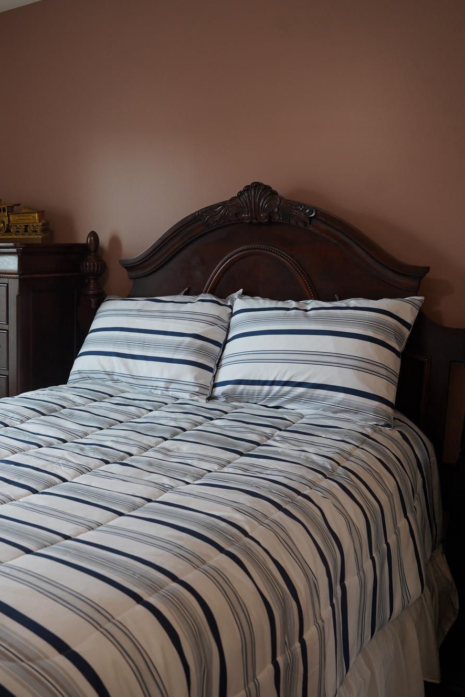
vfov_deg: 51.9
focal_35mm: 37
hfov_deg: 33.5
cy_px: 357
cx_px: 24
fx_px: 716
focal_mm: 24
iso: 1000
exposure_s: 1/160
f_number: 4
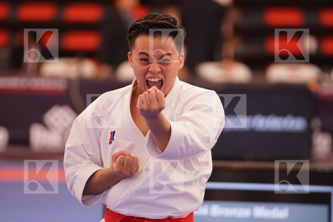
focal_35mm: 300
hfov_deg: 6.9
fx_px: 2775
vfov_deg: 4.6
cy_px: 111
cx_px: 166
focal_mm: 200
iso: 1250
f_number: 2.8
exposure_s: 1/500
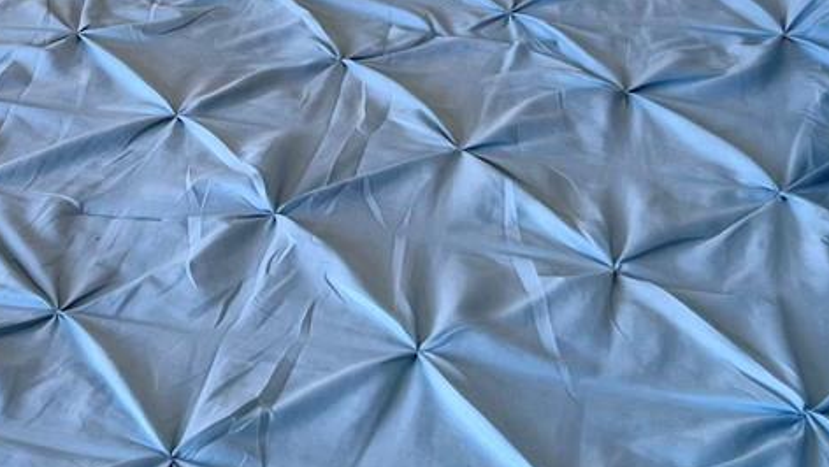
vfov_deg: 11.9
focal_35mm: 96
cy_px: -298
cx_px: -25
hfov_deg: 21.3
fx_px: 2111
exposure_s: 1/145
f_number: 1.5
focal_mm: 5.7
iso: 40
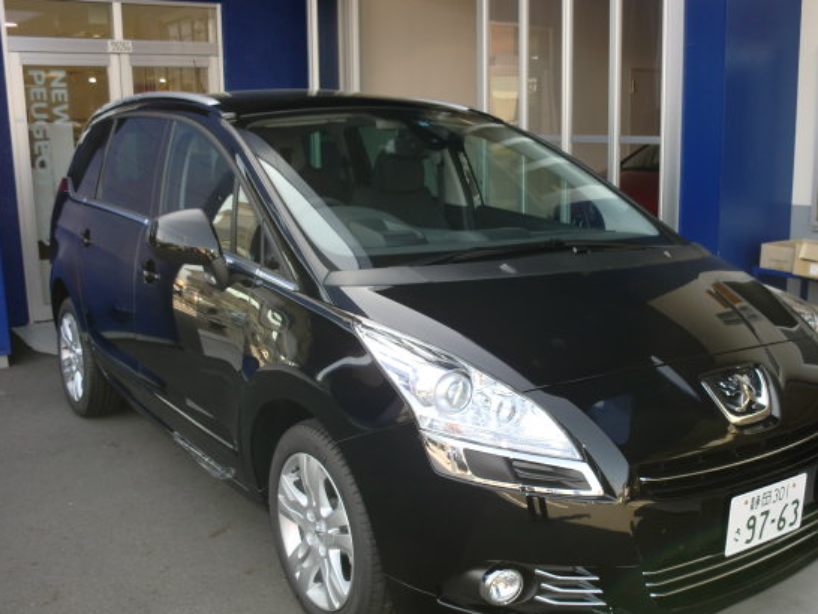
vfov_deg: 35.1
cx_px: 460
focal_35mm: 41
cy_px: 355
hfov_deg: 45.7
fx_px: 969
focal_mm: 6.3
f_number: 3.1
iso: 64
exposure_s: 1/125
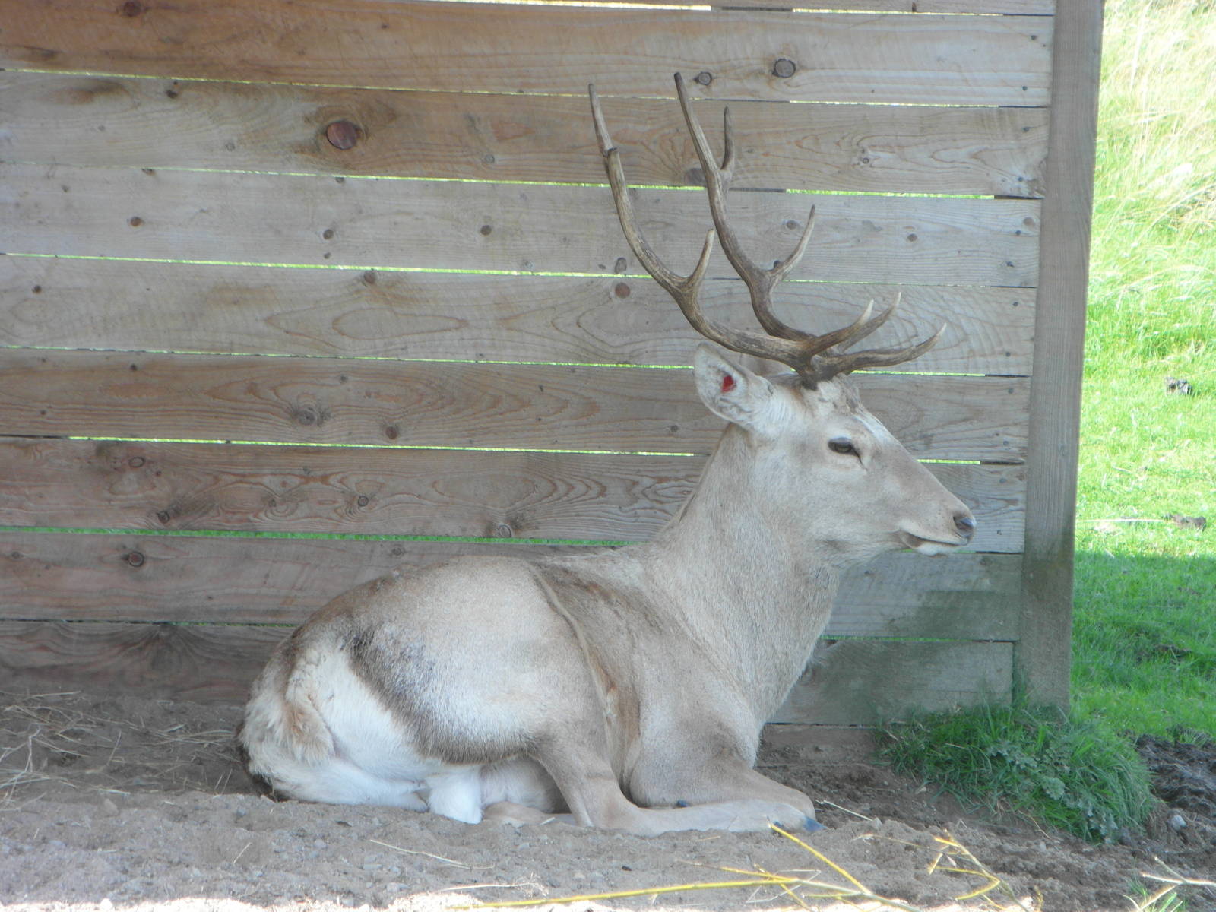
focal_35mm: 320
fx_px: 11241
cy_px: 456
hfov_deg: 6.2
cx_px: 608
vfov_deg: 4.6
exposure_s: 1/90
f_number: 5.5
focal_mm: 57
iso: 120
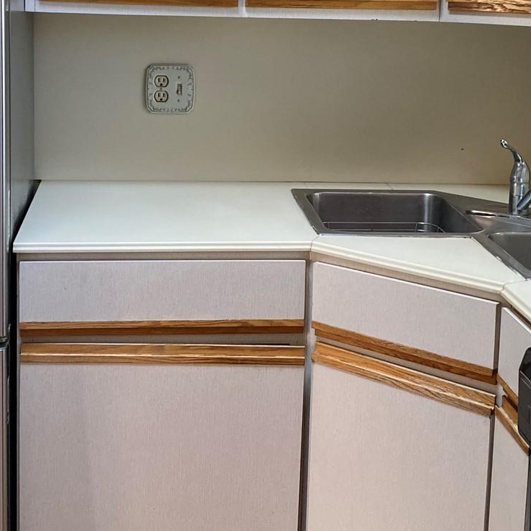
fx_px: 1111
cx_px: 258
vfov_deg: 26.5
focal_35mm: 64
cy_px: 134
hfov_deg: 26.9
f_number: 1.8
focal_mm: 4.25
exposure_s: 1/108
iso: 125
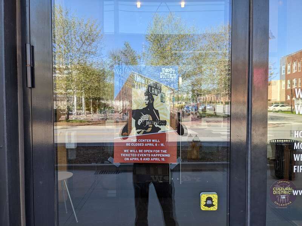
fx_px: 236
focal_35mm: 27
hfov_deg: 65.3
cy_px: 113
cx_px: 151
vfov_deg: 51.4
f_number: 1.73
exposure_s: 1/255
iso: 48
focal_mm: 4.38
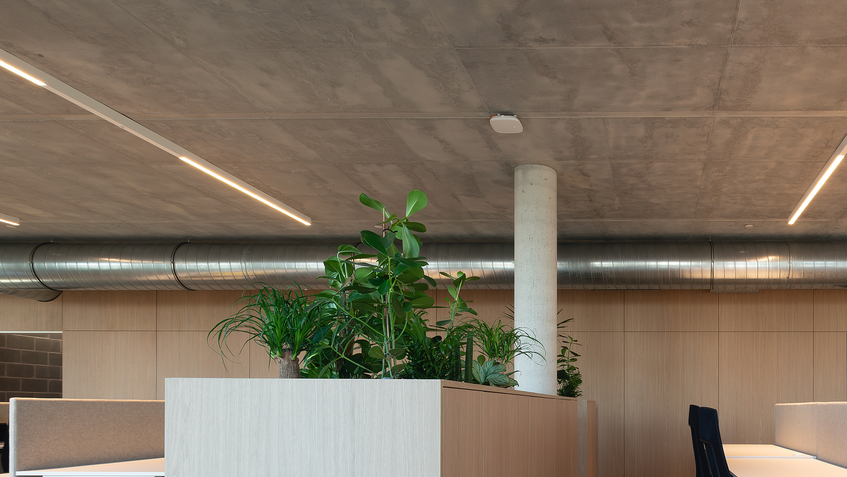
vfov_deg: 41.2
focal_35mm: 25
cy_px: 455
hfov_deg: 69.7
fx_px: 561
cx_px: 624
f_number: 13
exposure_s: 1/5
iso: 320
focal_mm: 14
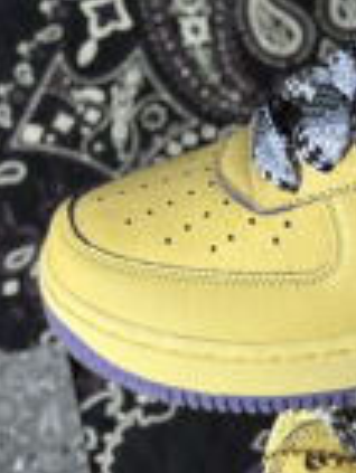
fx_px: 2013
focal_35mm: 147
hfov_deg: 9.9
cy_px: 372
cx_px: 467
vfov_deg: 13.4
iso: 32
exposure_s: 1/1032
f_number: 1.6
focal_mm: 5.96
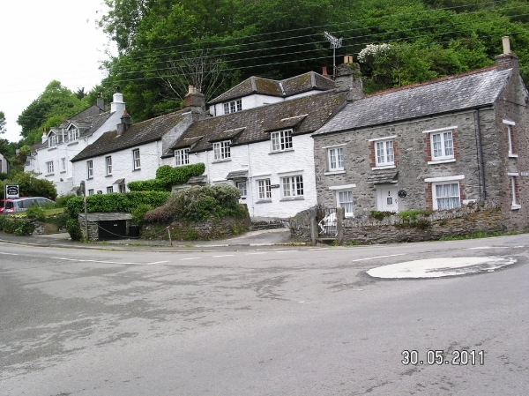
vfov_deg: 37.7
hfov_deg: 49.0
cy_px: 198
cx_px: 264
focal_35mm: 38
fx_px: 580
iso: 100
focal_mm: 7.8
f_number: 5.6
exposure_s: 1/125
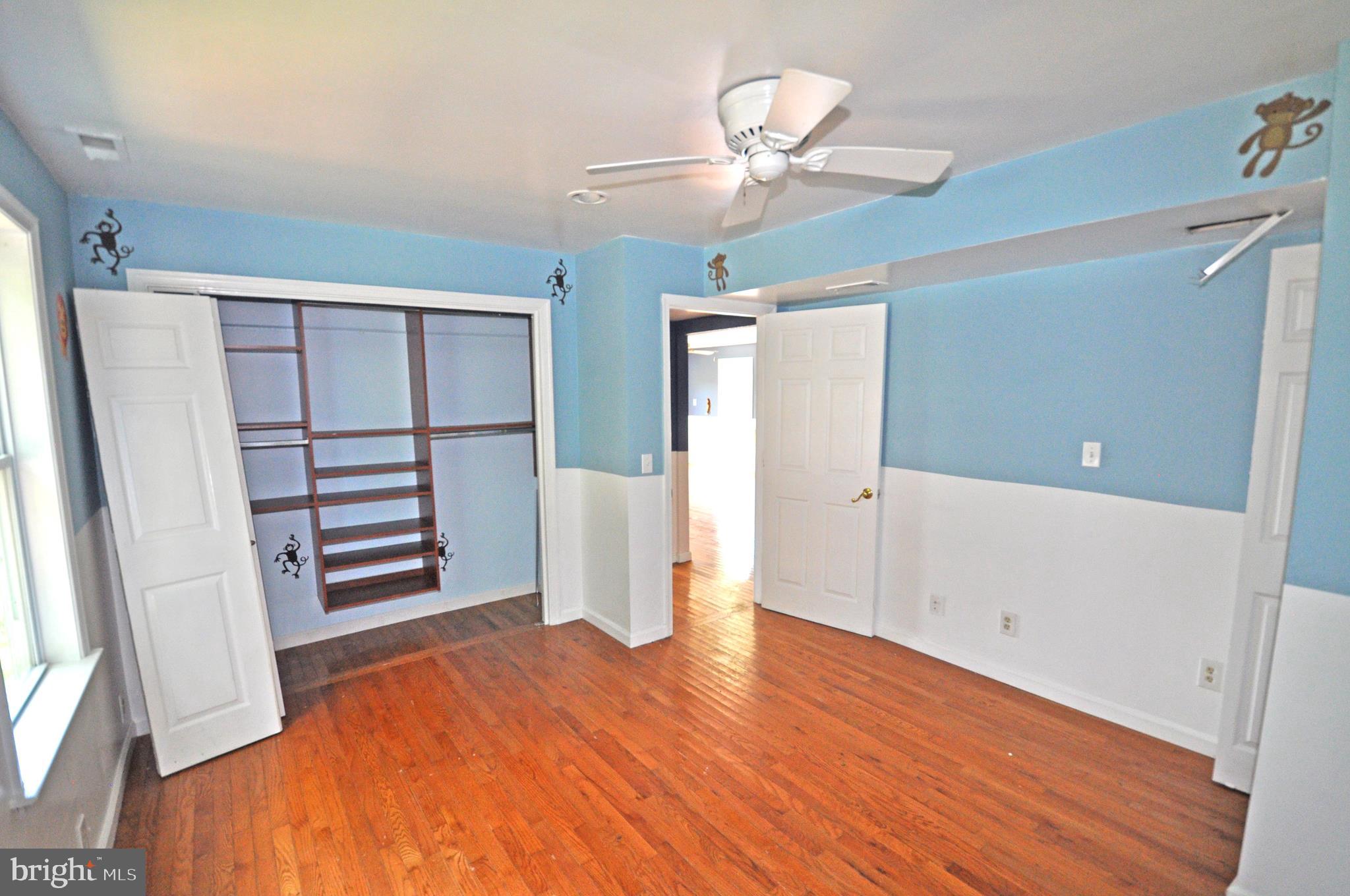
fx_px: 562
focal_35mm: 15
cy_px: 448
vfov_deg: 77.2
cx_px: 675
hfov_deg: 100.5
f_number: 4
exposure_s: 1/60
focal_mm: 10
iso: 720
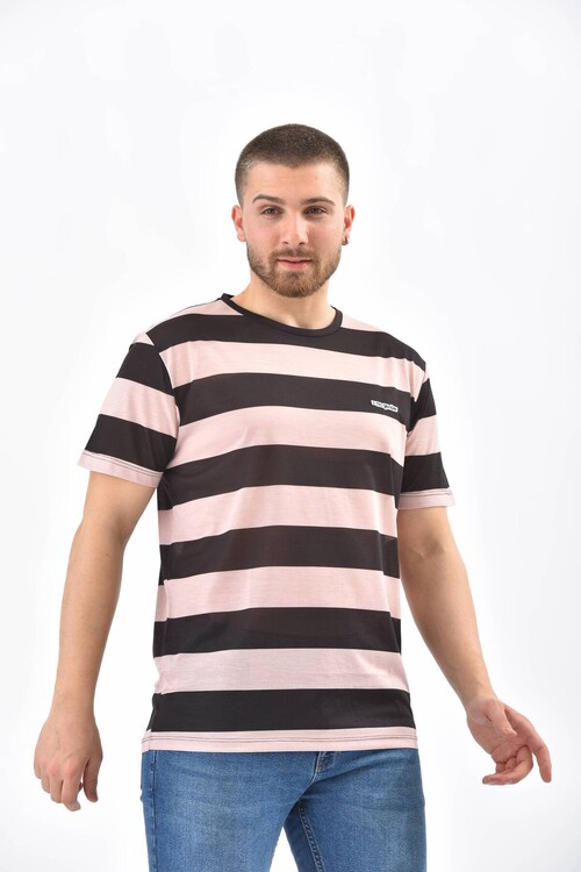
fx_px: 2808
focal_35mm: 116
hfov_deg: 11.8
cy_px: 436
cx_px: 290
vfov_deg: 17.6
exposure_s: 1/160
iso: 100
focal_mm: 116
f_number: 7.1
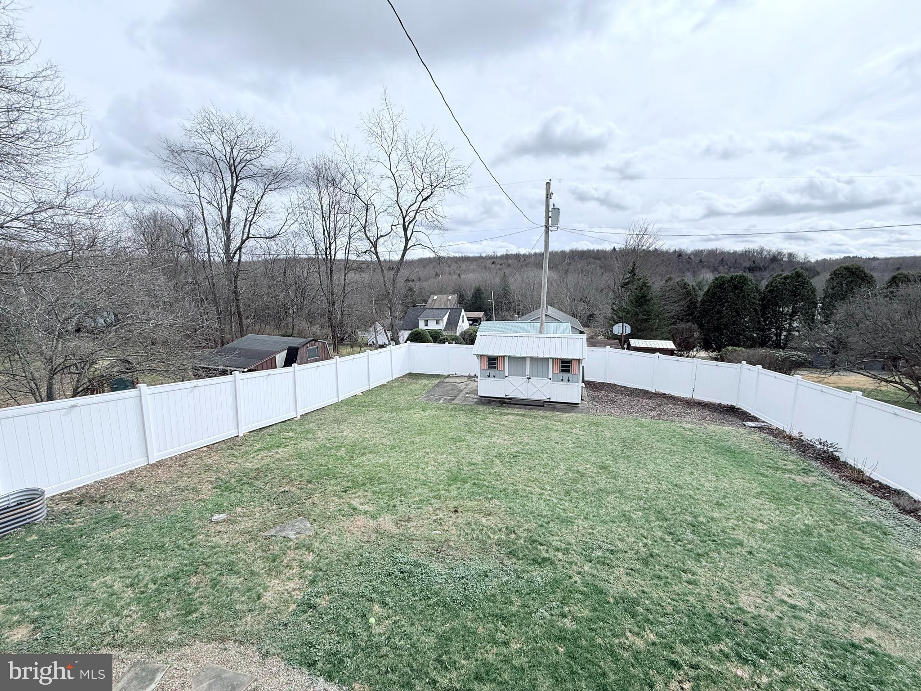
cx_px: 460
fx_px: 372
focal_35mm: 14
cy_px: 346
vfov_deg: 85.7
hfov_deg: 102.1
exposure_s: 1/2024
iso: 50
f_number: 2.2
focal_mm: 2.22
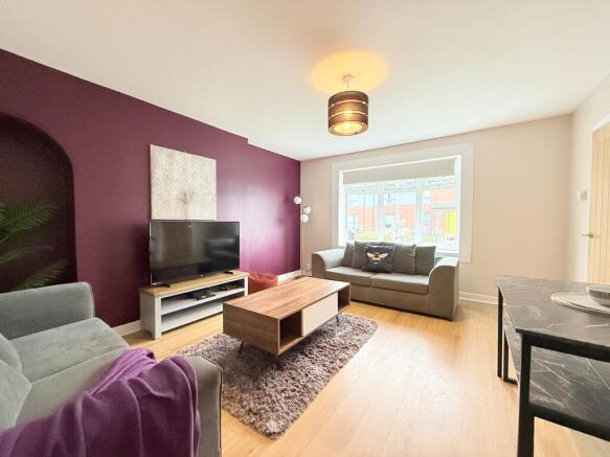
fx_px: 247
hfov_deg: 102.1
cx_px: 305
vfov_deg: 85.7
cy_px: 228
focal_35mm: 14
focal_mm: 2.22
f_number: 2.2
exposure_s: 1/60
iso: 500
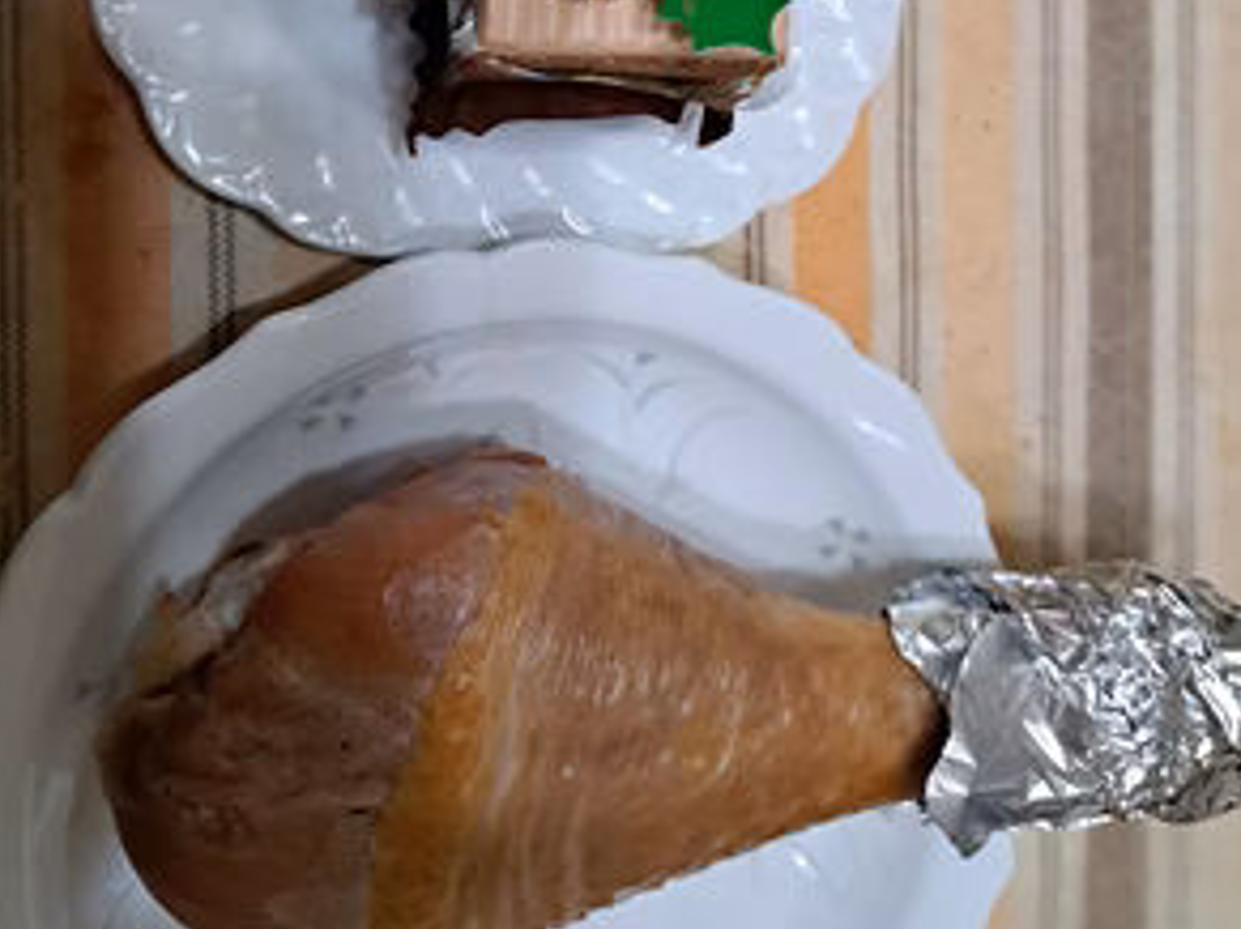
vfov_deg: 40.1
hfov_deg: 55.4
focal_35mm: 33
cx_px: 606
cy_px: 115
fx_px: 1183
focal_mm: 5.23
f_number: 1.8
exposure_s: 1/50
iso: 320
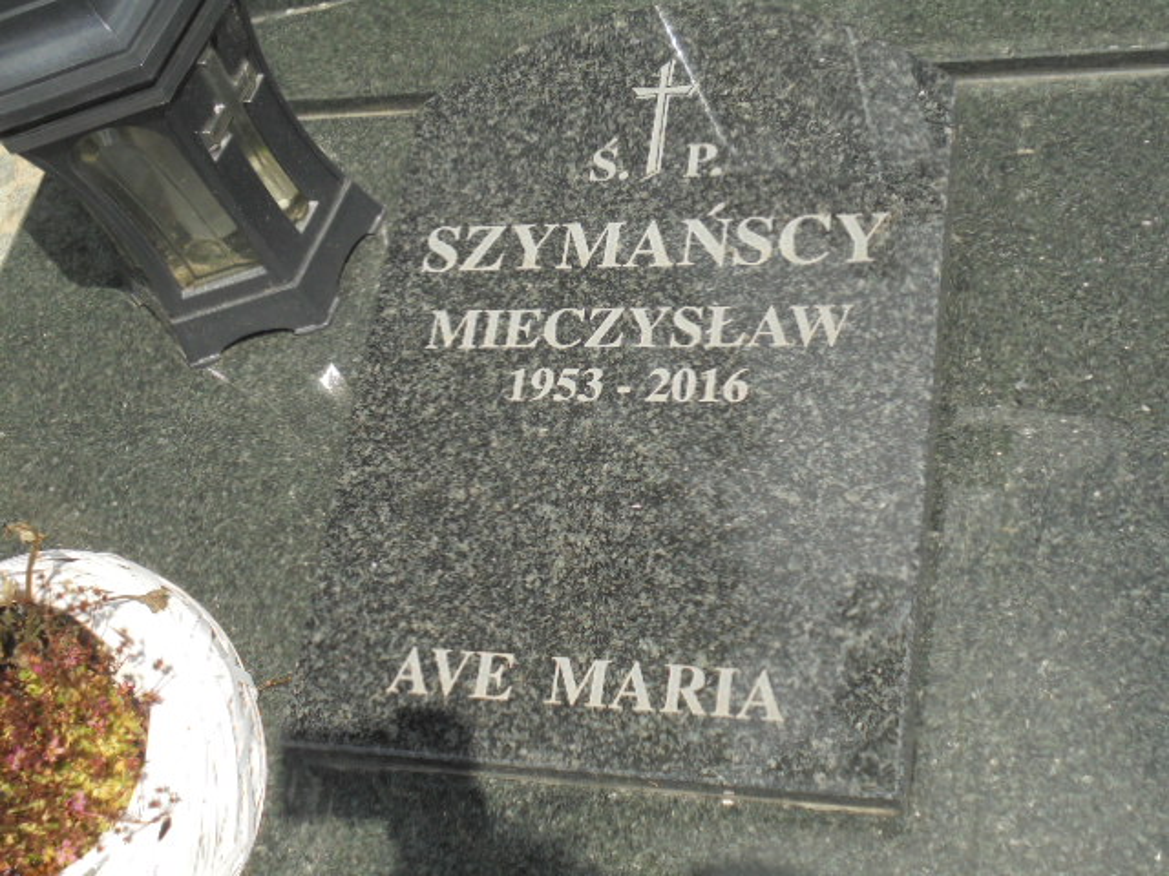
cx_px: 584
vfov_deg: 33.6
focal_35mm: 43
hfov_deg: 43.9
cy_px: 438
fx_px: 1452
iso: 100
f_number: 4.5
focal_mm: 7.8
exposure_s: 1/640
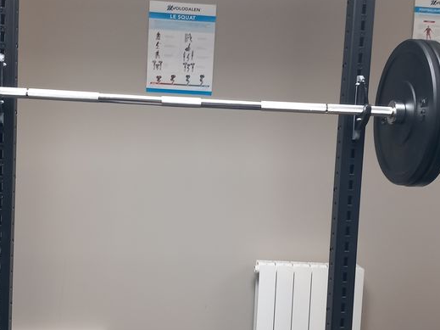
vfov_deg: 28.0
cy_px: 187
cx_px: 198
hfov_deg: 36.8
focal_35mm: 52
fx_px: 661
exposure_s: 1/33.3
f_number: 1.8
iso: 200
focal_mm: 4
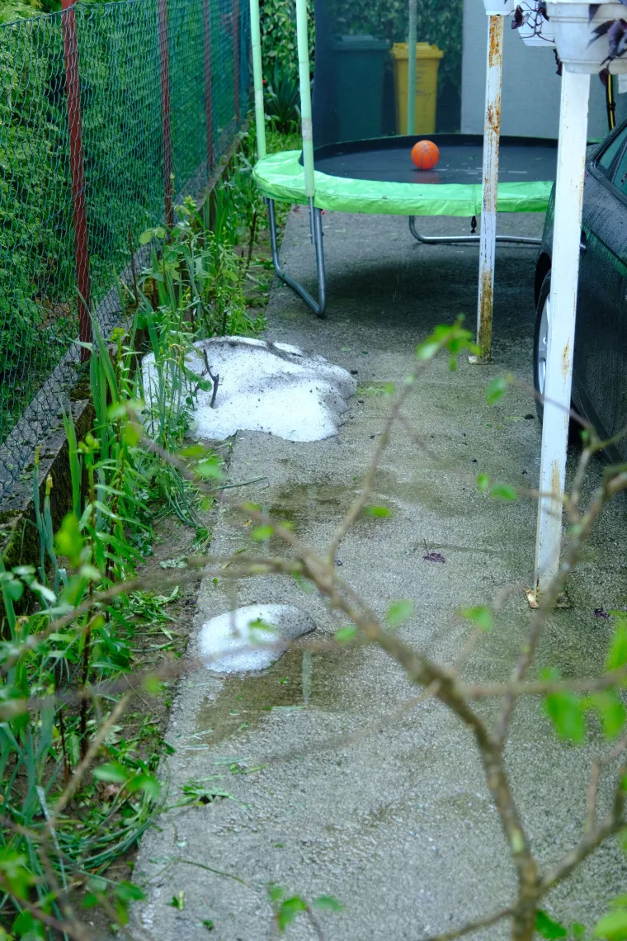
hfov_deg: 27.0
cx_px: 314
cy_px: 470
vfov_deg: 39.6
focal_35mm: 50
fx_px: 1306
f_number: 2.8
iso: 200
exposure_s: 1/160
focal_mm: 33.2
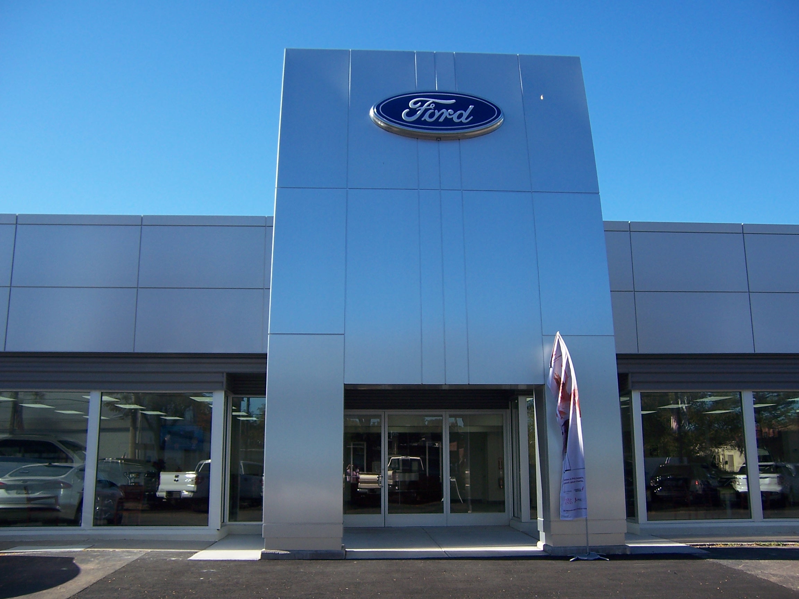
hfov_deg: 55.4
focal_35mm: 33
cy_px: 300
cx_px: 400
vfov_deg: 42.9
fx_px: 762
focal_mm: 5.5
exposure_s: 1/500
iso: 80
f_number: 3.4
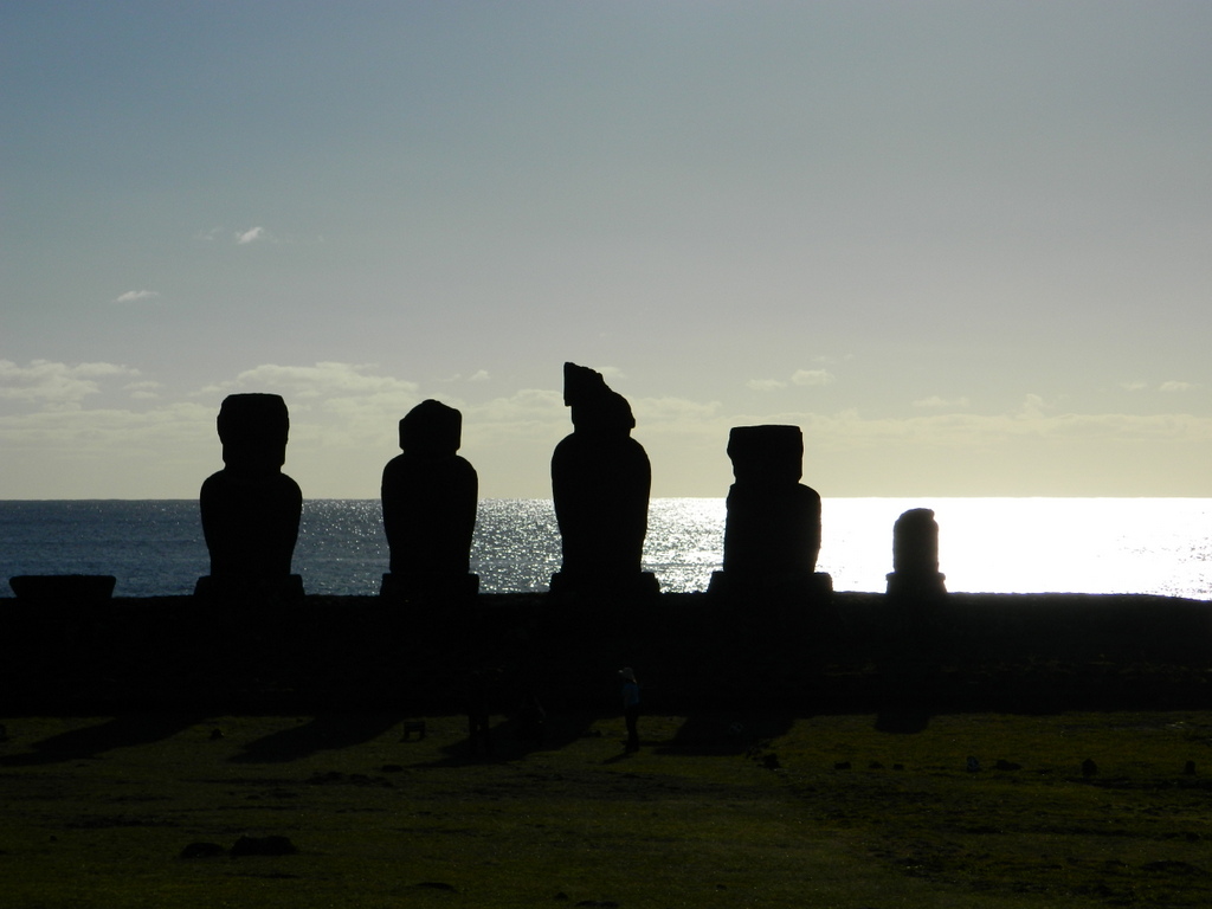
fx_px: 3606
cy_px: 454
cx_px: 606
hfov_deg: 19.1
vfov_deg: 14.4
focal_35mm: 103
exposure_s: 1/500
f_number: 12.6
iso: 80
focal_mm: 18.6
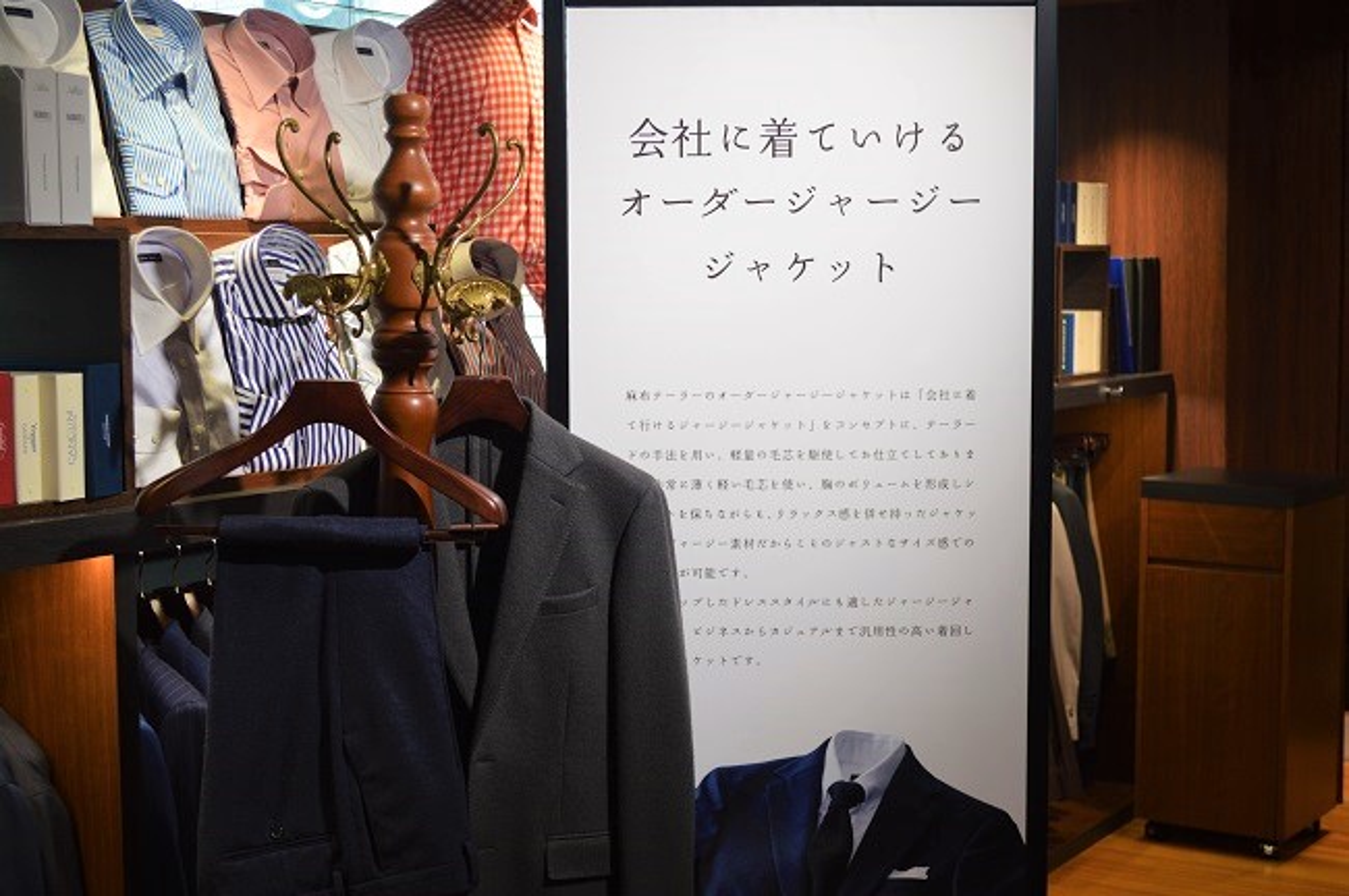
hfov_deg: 36.9
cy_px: 448
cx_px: 674
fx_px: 2021
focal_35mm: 54
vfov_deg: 25.0
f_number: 5
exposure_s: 1/60
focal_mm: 36
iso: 400
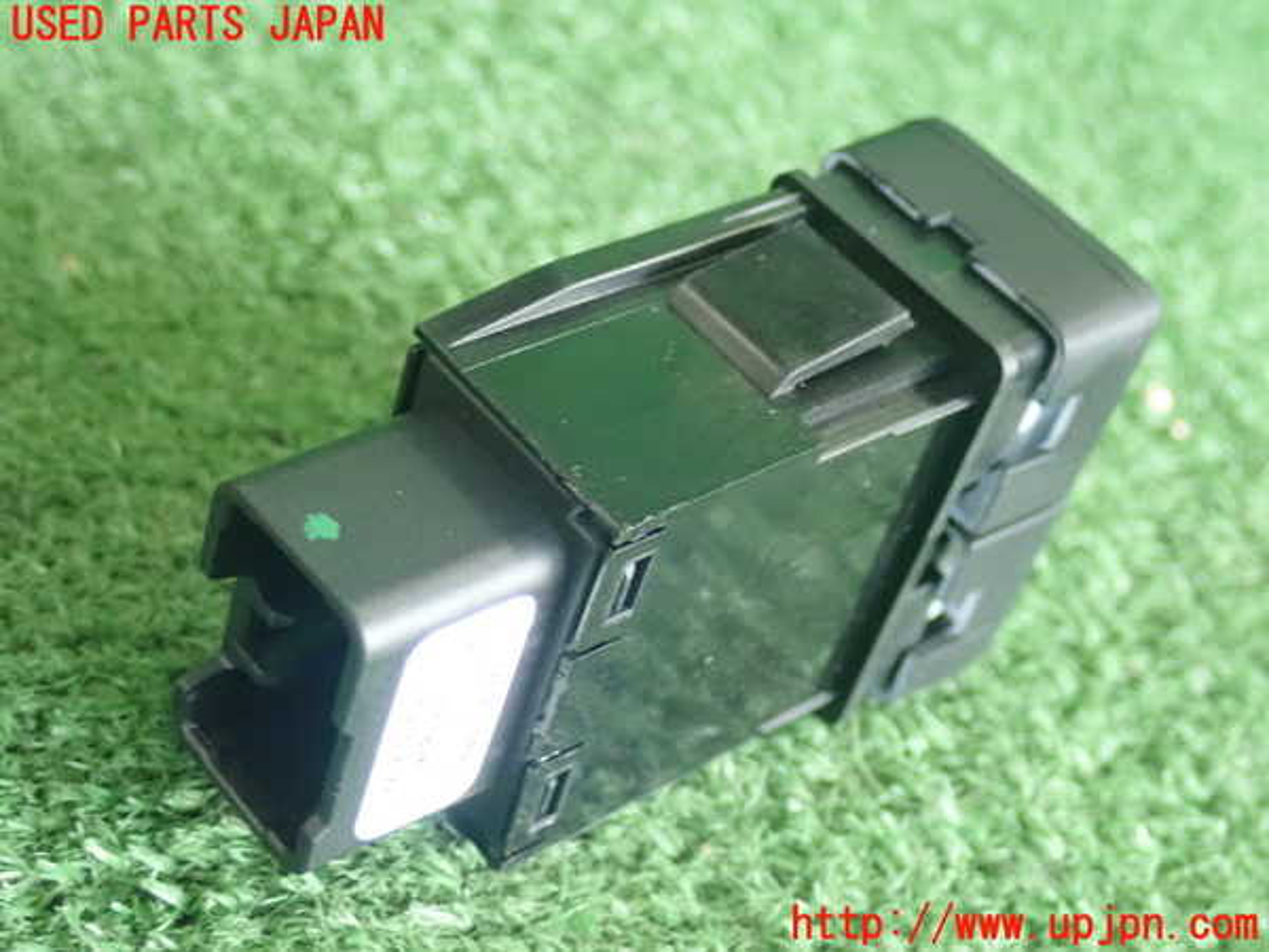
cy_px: 476
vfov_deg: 24.0
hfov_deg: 31.7
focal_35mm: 61
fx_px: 2236
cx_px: 634
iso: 1600
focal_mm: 11.01
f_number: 3.6
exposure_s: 1/60
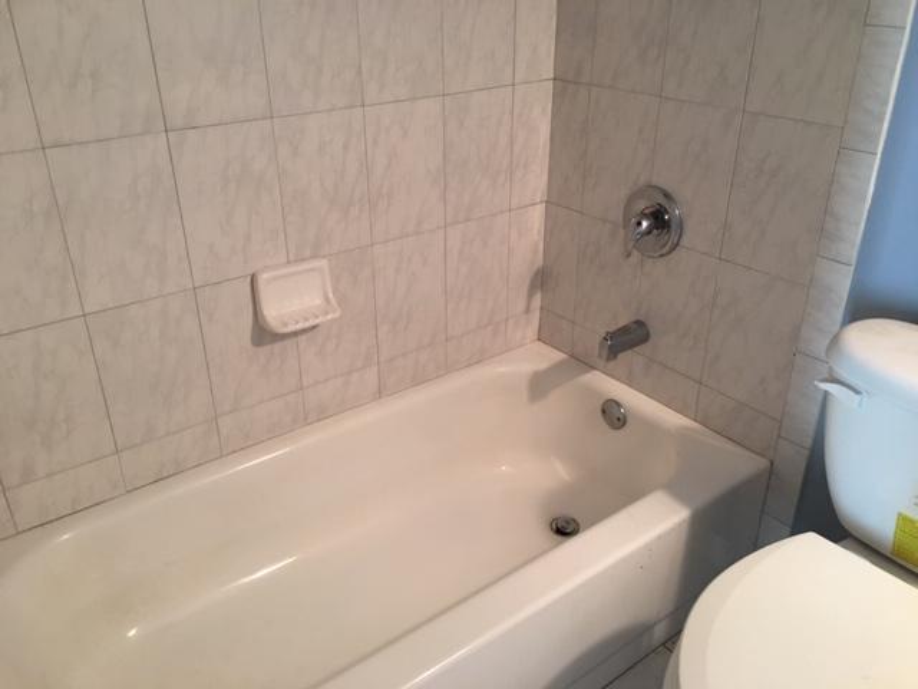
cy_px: 344
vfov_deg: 48.2
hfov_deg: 61.7
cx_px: 459
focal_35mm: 29
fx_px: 769
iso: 80
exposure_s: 1/10
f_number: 2.2
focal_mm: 4.15
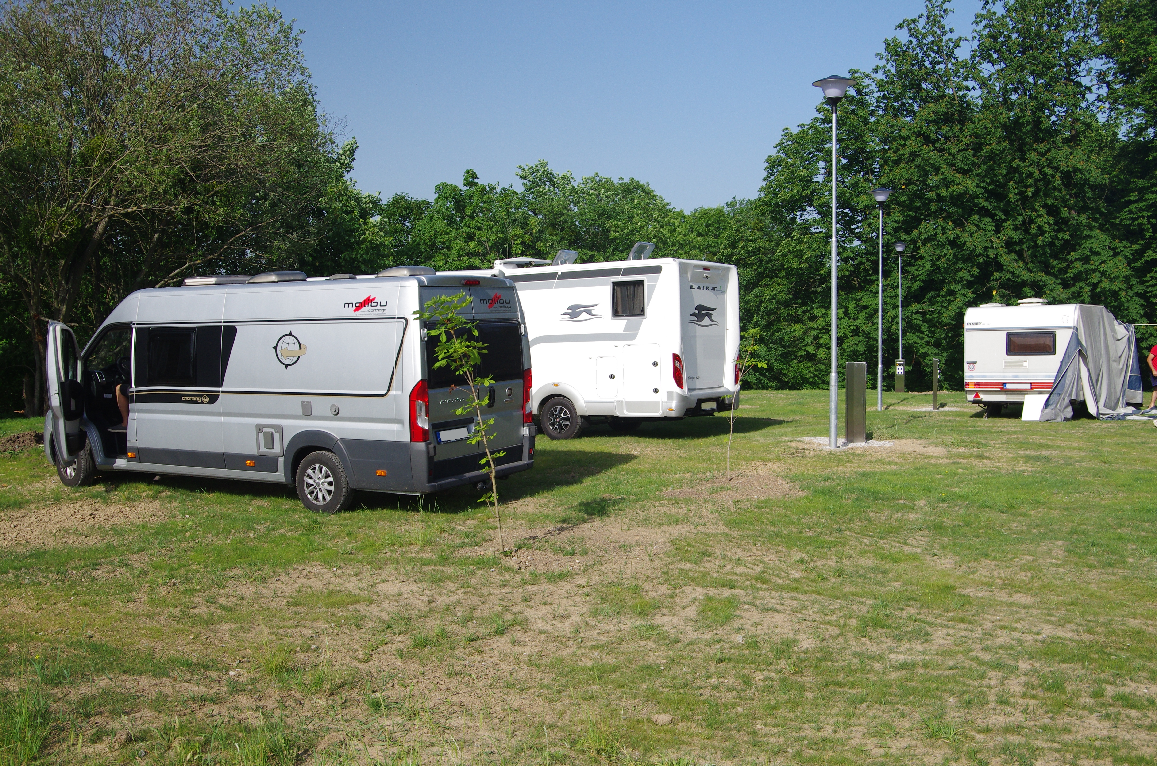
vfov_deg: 36.7
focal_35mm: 36
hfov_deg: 53.2
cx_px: 578
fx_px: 1155
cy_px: 383
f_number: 8
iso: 400
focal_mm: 24
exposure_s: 1/400
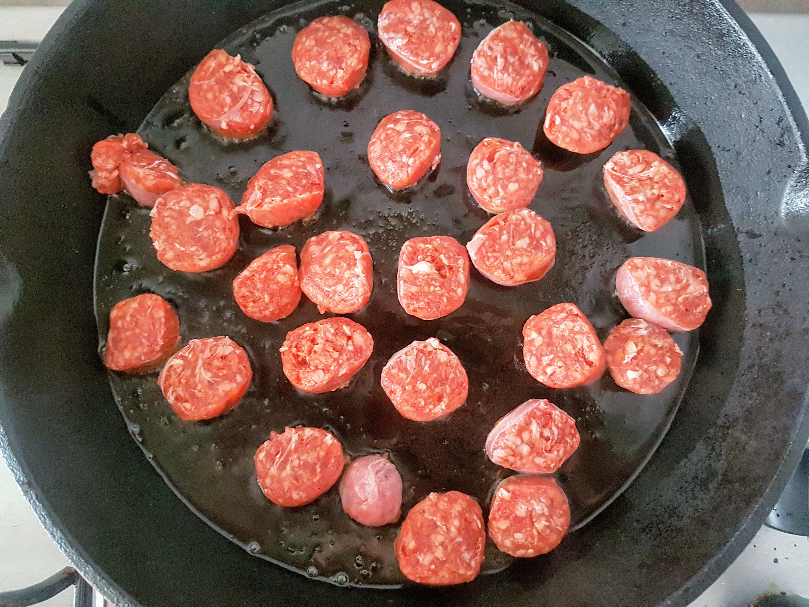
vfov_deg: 53.1
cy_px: 304
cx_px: 404
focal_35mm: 26
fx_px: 608
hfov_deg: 67.3
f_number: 1.7
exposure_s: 1/10
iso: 320
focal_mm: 4.2
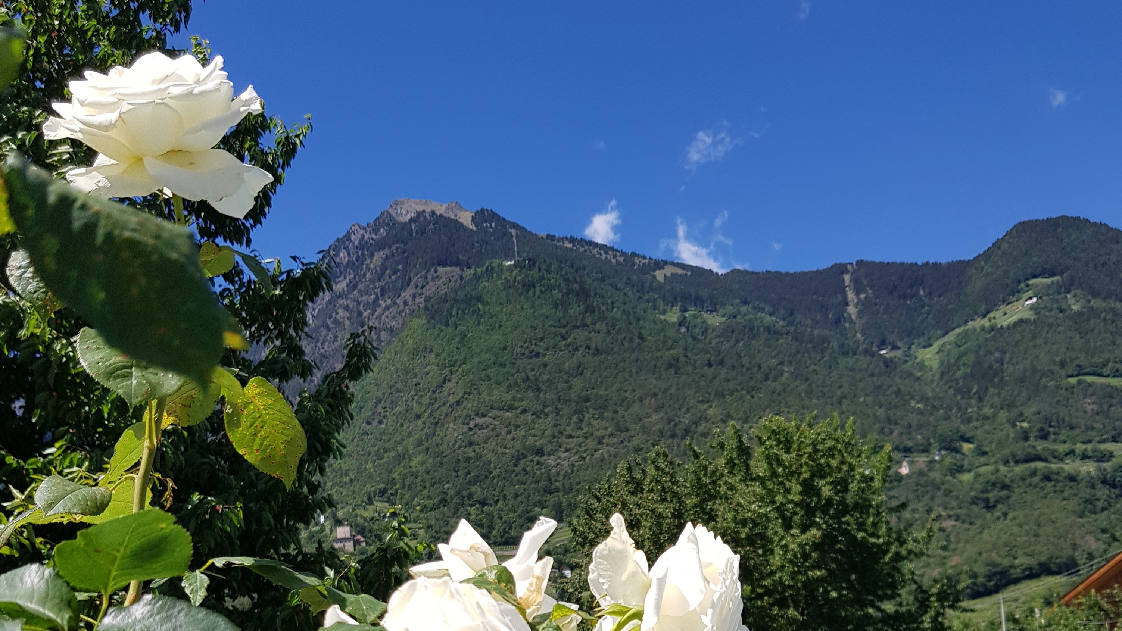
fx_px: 1131
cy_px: 675
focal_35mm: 38
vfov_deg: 28.6
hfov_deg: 52.8
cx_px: 558
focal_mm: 4.2
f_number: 1.7
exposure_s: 1/2408
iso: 40
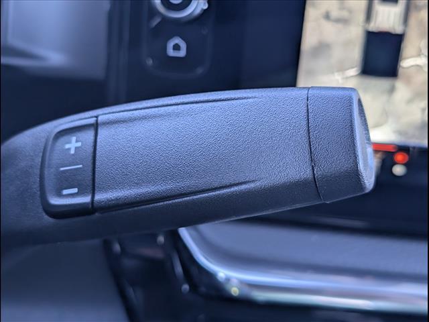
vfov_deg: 29.7
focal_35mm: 49
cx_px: 214
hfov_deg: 38.9
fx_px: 607
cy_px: 161
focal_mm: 6.9
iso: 355
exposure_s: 1/385
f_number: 1.68
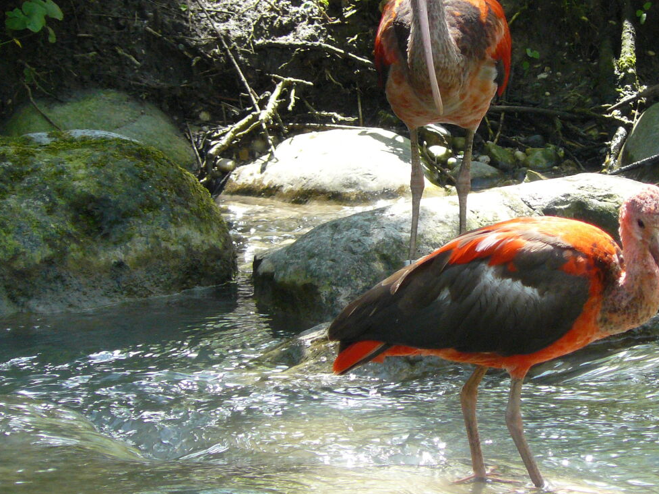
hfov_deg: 4.5
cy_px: 186
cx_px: 480
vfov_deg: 3.4
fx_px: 8298
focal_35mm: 436
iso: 200
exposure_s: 1/125
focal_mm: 49.3
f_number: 5
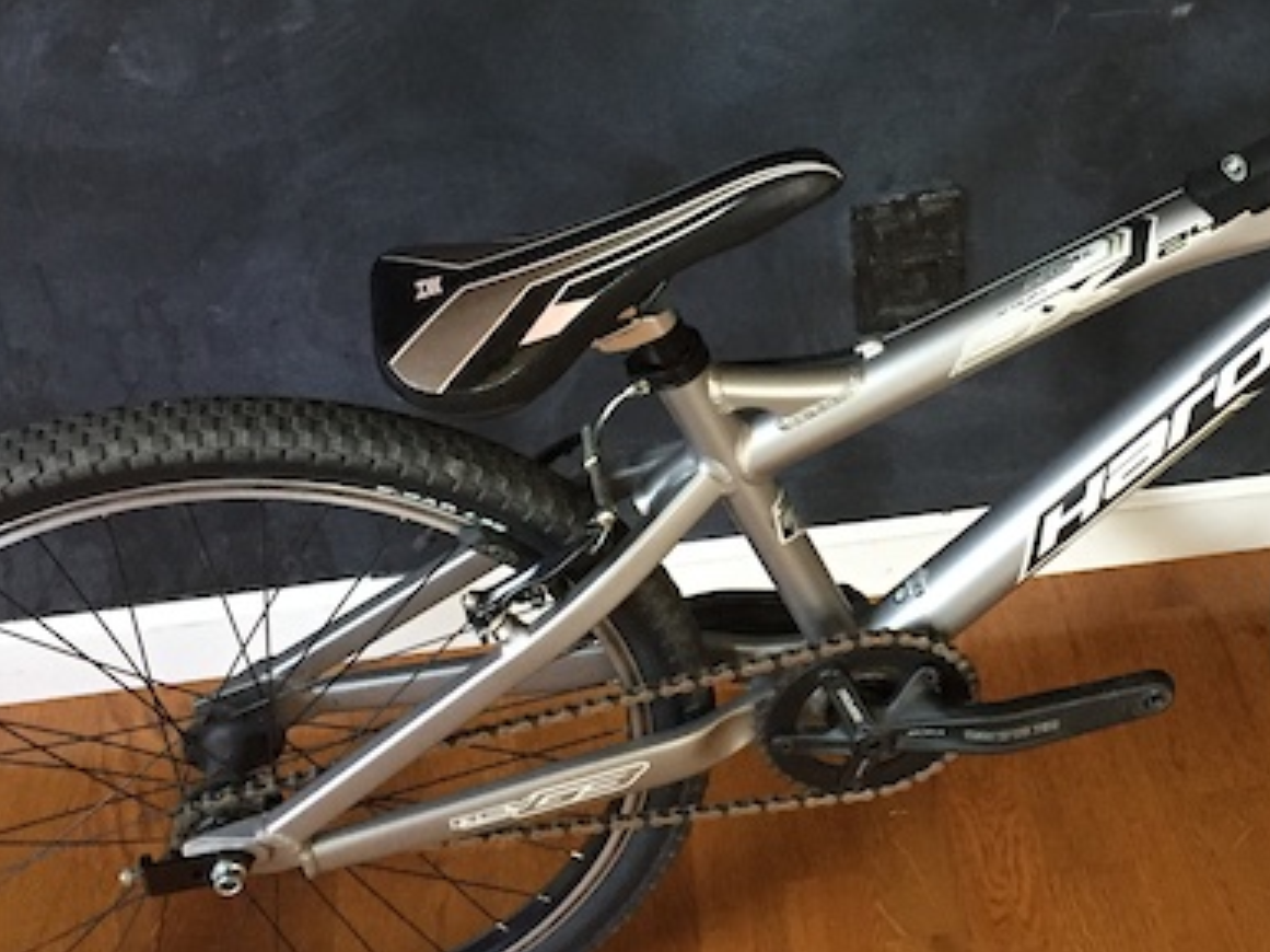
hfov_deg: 31.6
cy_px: 263
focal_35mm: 60
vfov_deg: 24.2
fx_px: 2201
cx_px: 965
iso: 160
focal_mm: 4.15
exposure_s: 1/30
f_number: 2.2
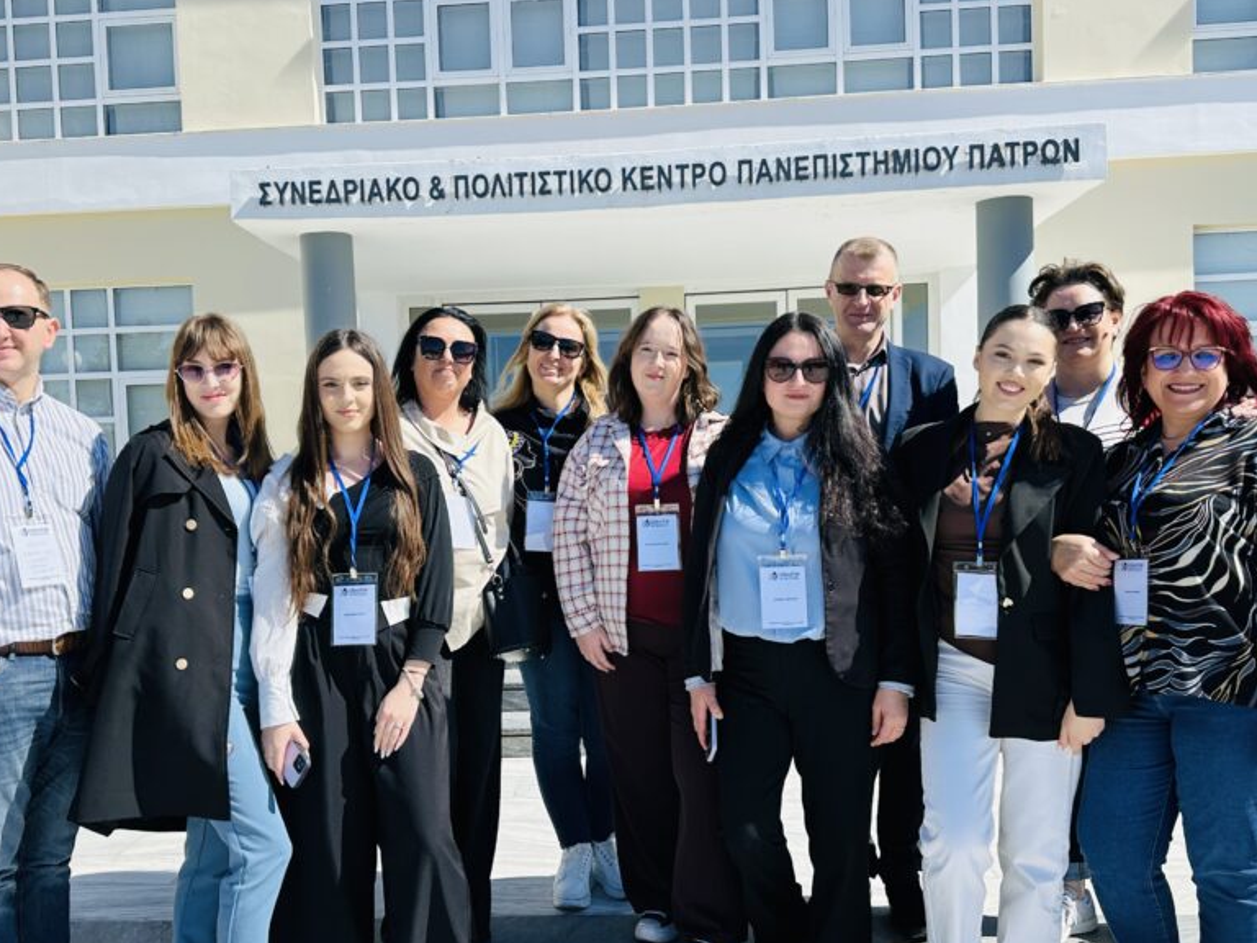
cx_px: 606
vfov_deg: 46.7
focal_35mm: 30
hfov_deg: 59.9
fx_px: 1089
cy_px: 526
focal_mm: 6.86
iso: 80
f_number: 1.78
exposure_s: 1/3472
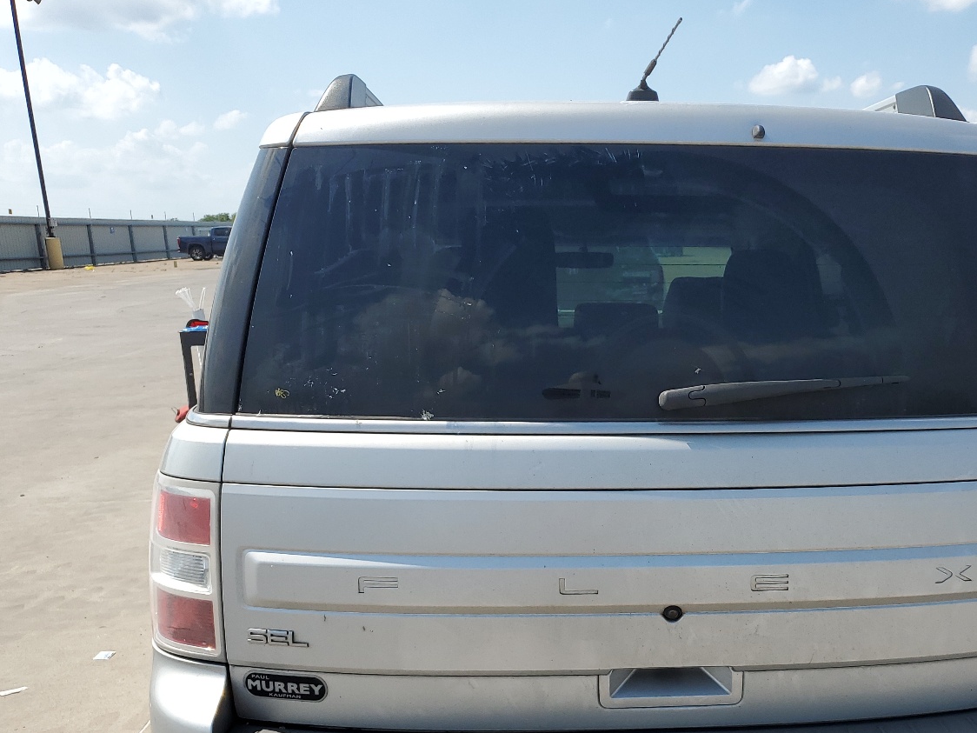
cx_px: 647
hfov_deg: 49.3
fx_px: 1044
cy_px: 515
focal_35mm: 37
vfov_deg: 38.0
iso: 50
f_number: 1.5
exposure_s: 1/3333
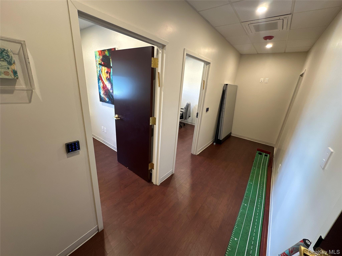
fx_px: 138
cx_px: 171
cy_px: 128
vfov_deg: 85.7
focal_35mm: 14
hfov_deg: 102.1
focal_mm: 2.22
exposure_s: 1/60
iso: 250
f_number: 2.2
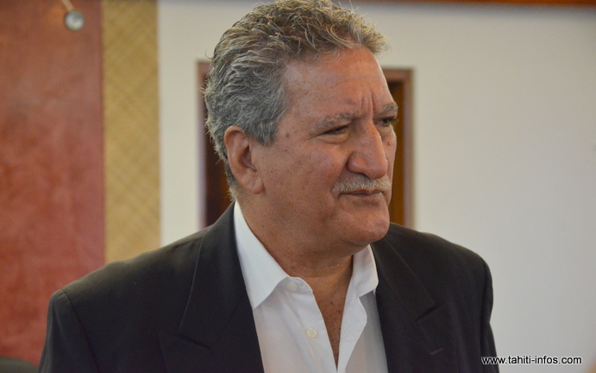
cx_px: 296
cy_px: 179
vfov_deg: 12.8
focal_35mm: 102
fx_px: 1657
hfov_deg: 20.4
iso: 3200
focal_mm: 66
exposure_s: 1/60
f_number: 5.3
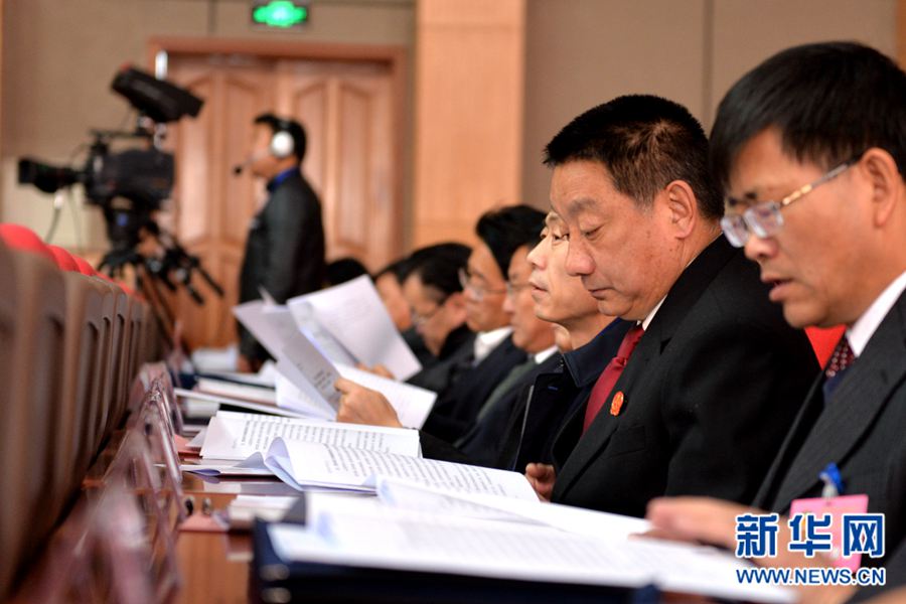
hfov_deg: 28.8
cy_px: 302
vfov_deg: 19.5
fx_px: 1762
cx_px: 453
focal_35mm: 70
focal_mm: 70
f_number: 2.8
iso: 1250
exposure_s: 1/100
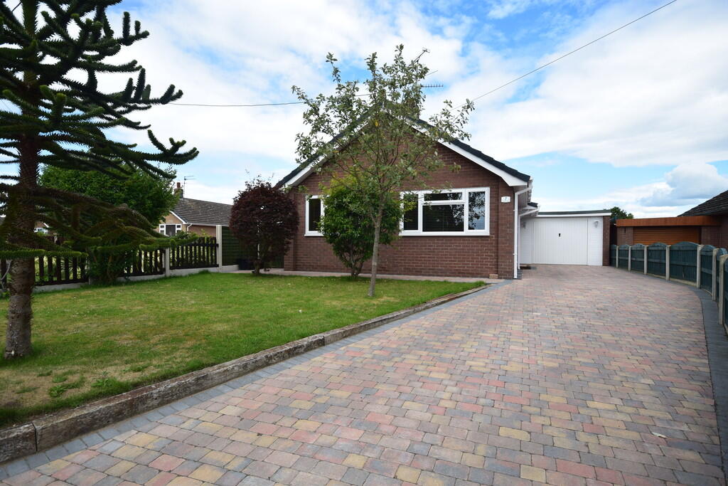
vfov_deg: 63.2
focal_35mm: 20
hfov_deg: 85.4
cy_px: 243
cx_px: 364
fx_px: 394
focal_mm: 13
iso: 400
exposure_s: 1/400
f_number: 11
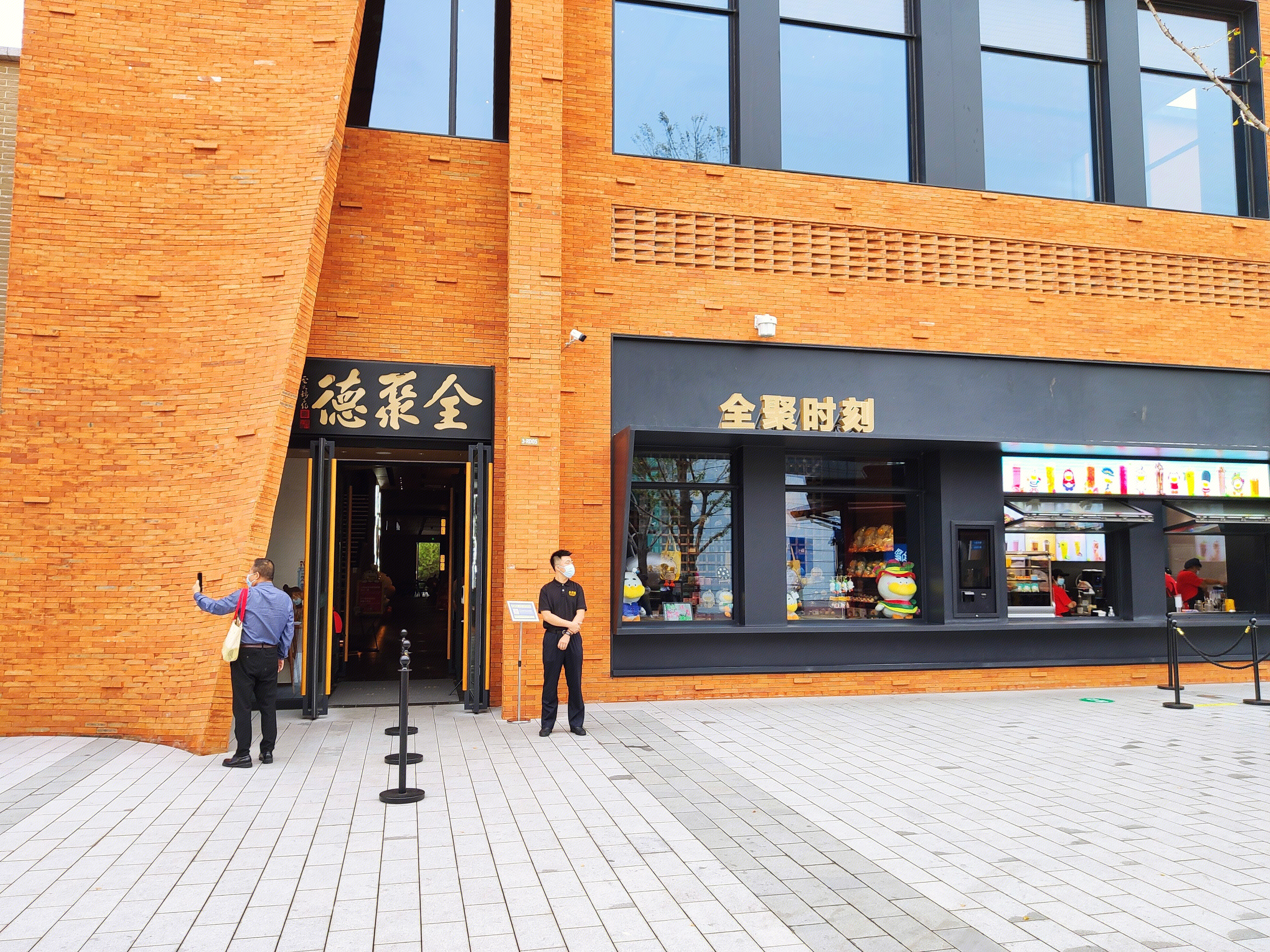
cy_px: 476
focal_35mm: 26
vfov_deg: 53.1
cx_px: 635
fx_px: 954
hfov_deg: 67.3
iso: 112
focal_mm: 4.75
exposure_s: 1/318
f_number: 1.75
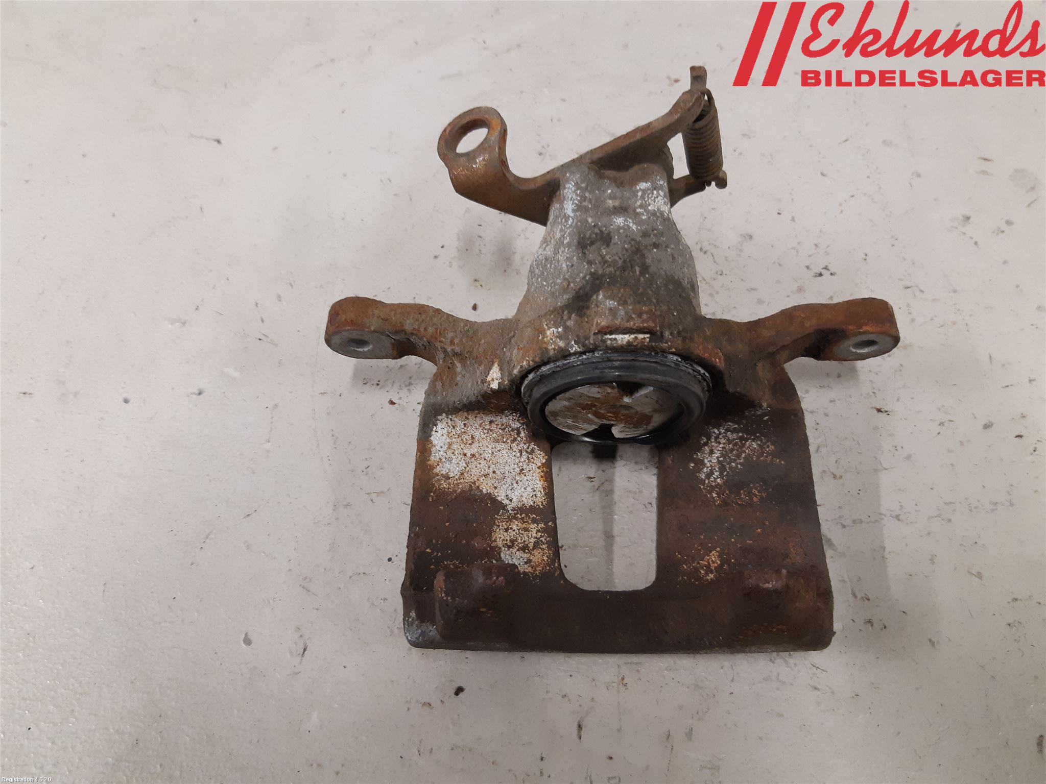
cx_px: 523
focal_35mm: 26
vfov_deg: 53.1
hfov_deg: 67.3
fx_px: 786
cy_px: 392
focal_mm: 3.93
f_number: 1.7
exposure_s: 1/50
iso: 250
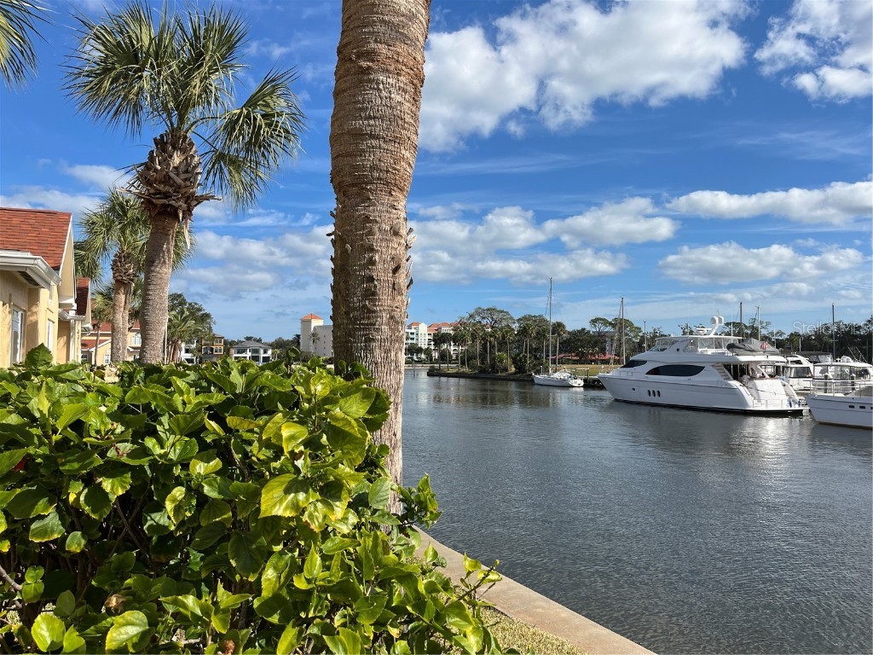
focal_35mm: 26
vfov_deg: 53.1
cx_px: 436
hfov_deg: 67.3
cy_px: 328
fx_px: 656
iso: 50
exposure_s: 1/5076
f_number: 1.6
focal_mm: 5.1
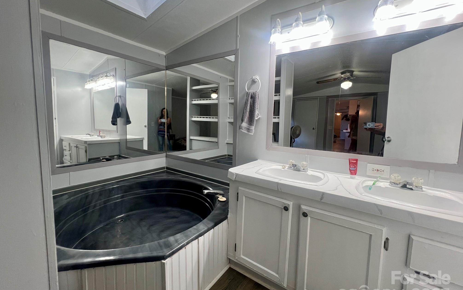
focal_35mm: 14
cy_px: 137
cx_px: 232
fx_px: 177
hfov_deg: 105.3
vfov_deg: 78.6
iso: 125
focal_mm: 1.57
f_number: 1.8
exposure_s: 1/120
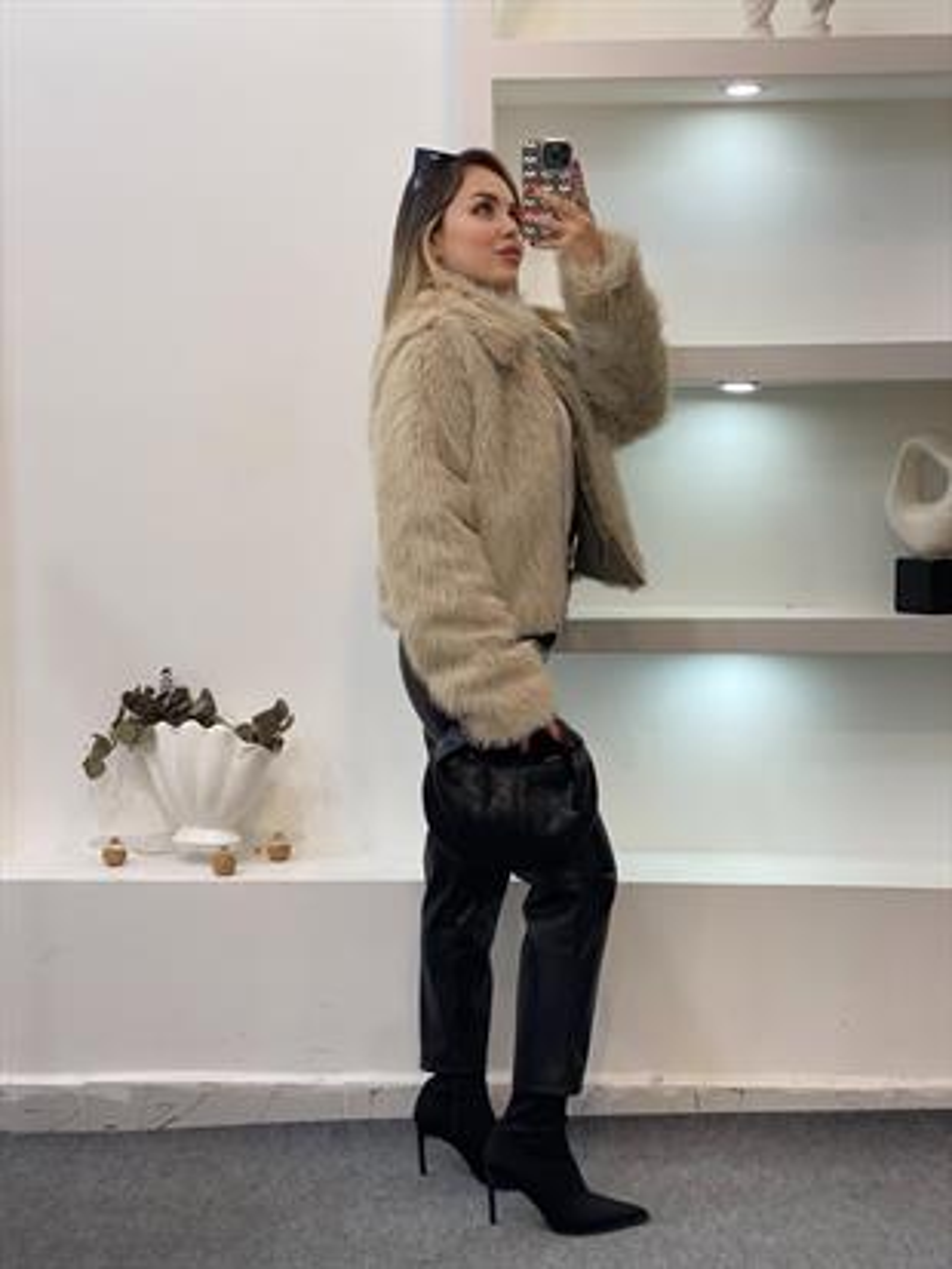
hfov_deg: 28.0
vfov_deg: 36.8
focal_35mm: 52
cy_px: 634
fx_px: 1906
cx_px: 476
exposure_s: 1/100
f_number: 2
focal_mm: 6
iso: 80
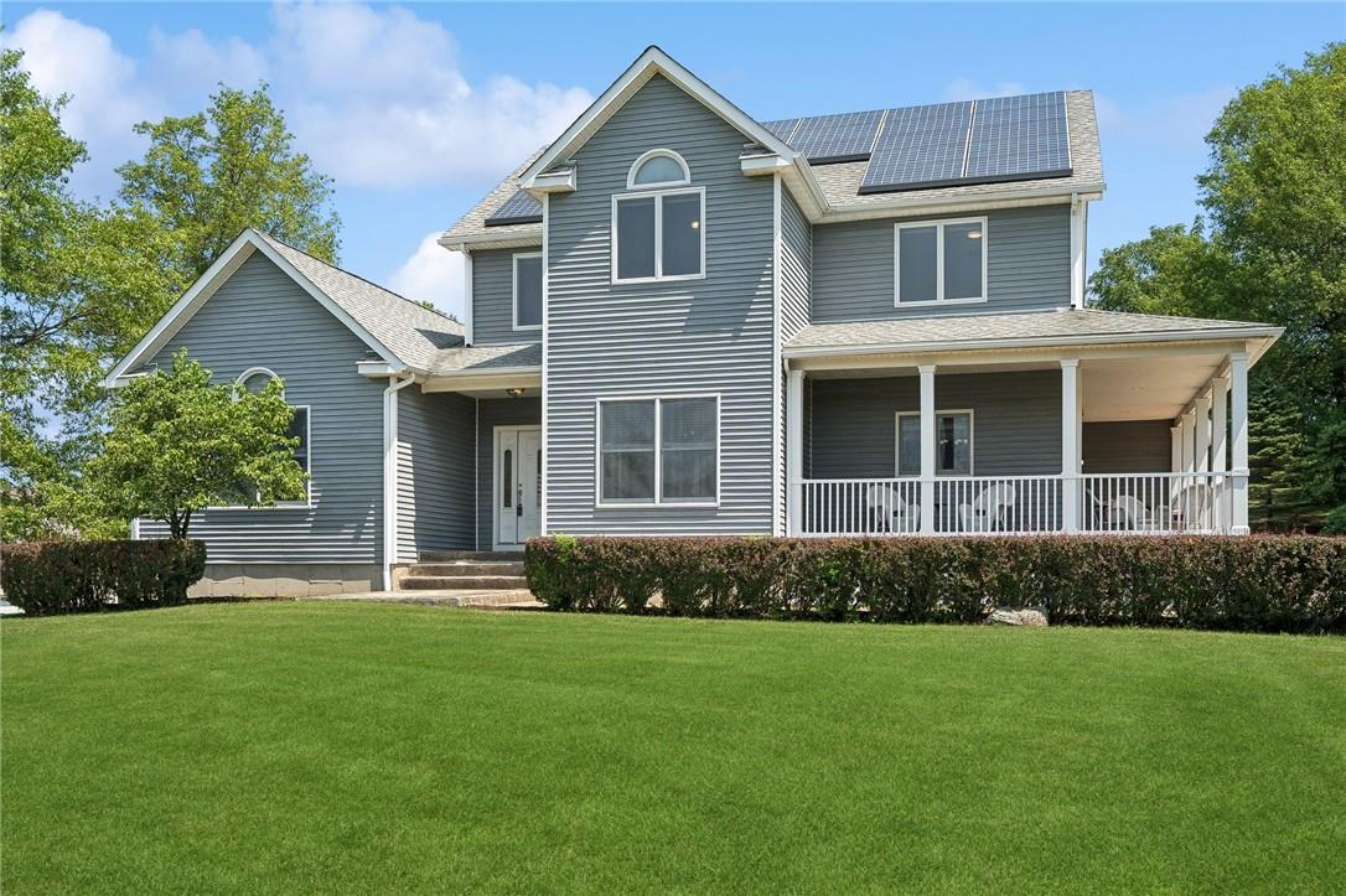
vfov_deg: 42.3
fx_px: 1158
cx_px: 673
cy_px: 448
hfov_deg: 60.3
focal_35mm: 31
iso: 200
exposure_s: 1/400
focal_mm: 21
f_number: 8
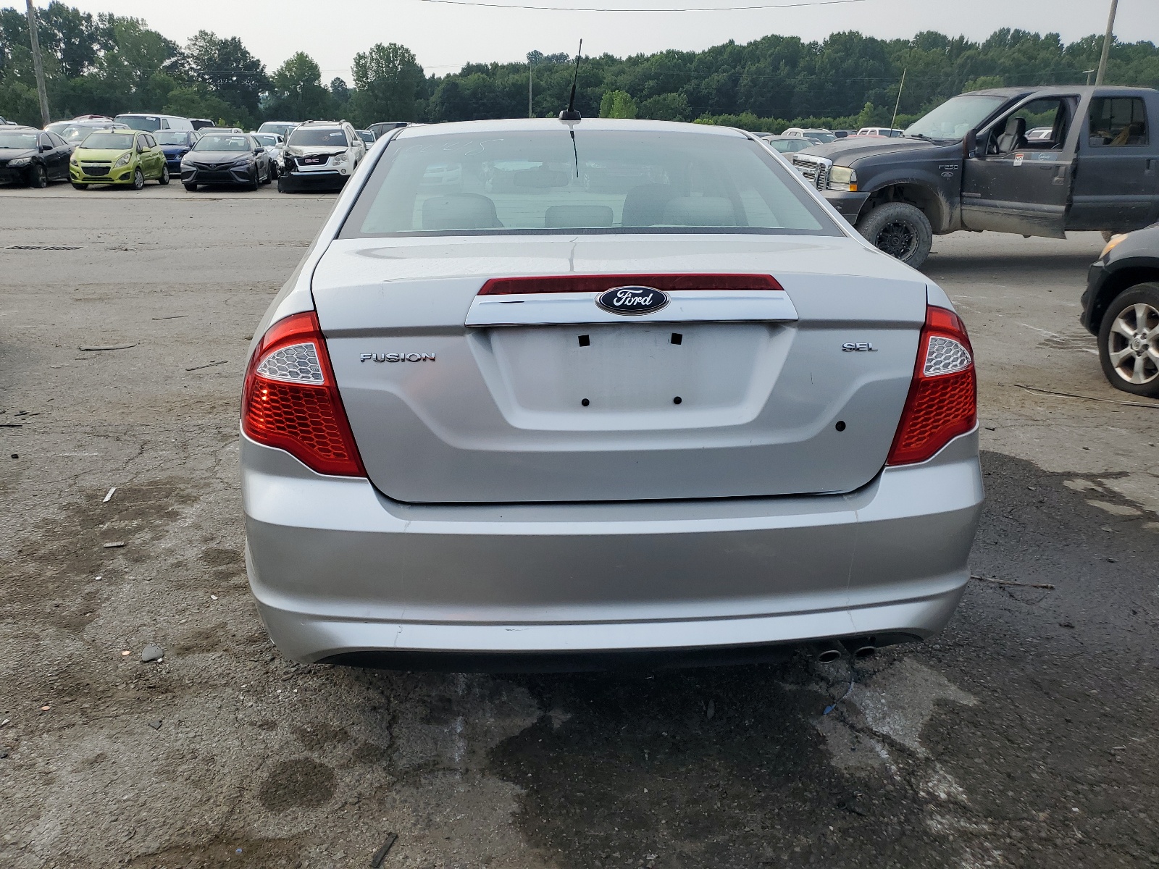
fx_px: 871
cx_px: 580
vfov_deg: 53.1
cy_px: 434
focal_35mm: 26
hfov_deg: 67.3
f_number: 1.5
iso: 50
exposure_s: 1/3333
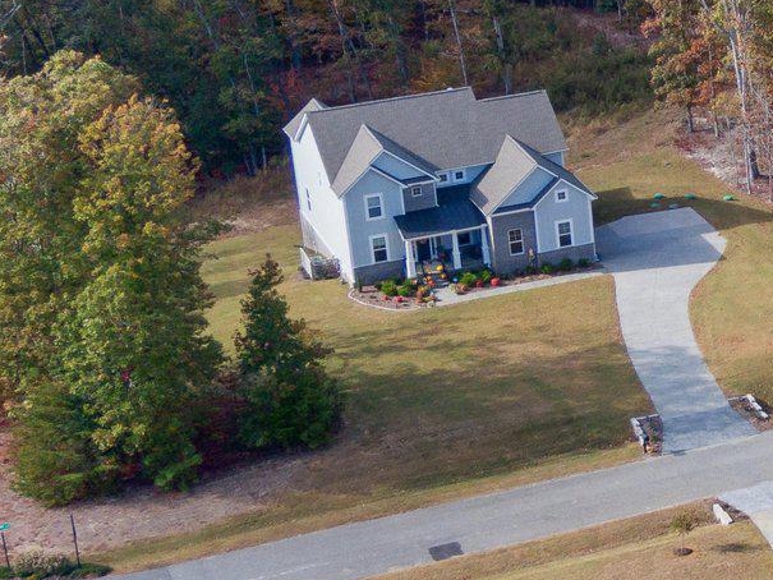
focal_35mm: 115
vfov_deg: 12.9
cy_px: 241
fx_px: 2569
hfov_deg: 15.4
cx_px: 1257
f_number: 3.3
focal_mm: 5.8
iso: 100
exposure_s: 1/320
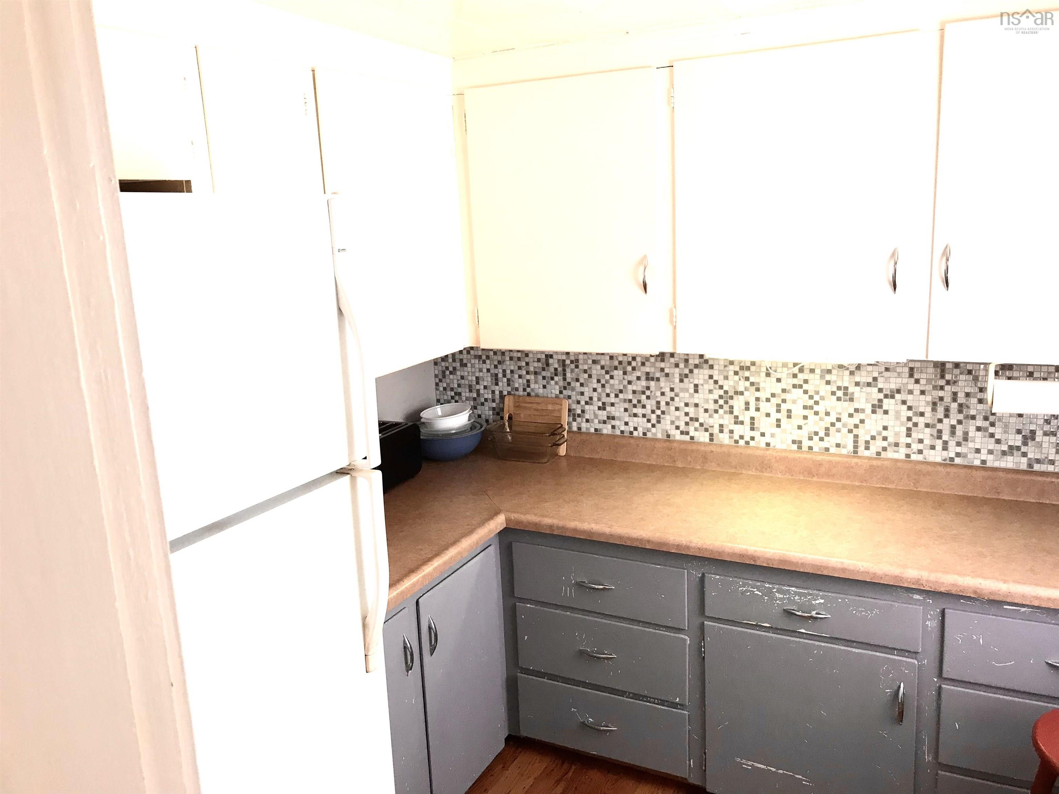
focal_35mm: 28
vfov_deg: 49.7
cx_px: 530
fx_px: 857
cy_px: 397
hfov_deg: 63.4
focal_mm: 3.99
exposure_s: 1/40
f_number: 1.8
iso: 25
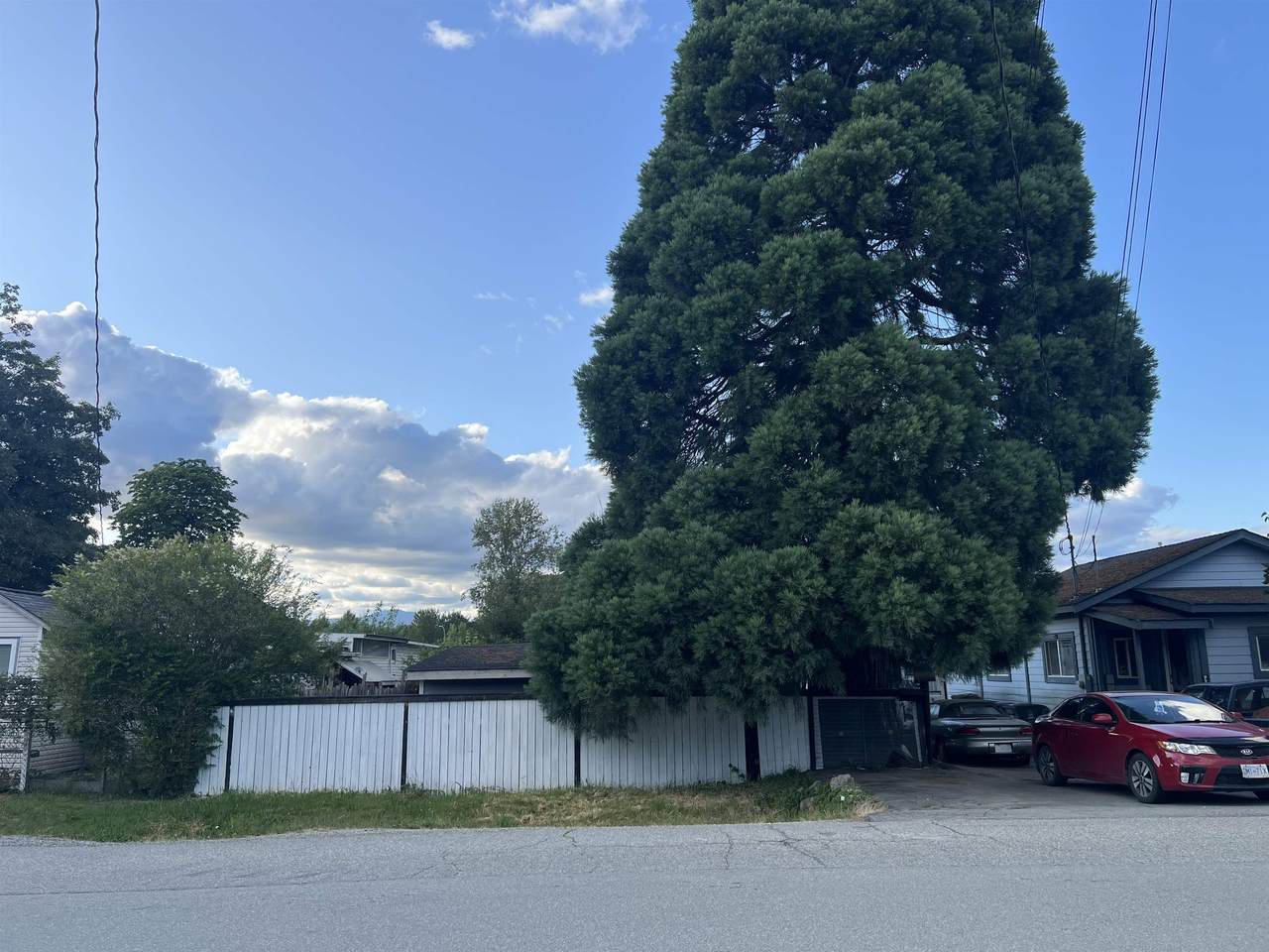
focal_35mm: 26
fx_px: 953
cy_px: 476
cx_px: 634
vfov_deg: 53.1
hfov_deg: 67.3
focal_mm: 5.7
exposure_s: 1/2045
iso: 50
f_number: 1.5
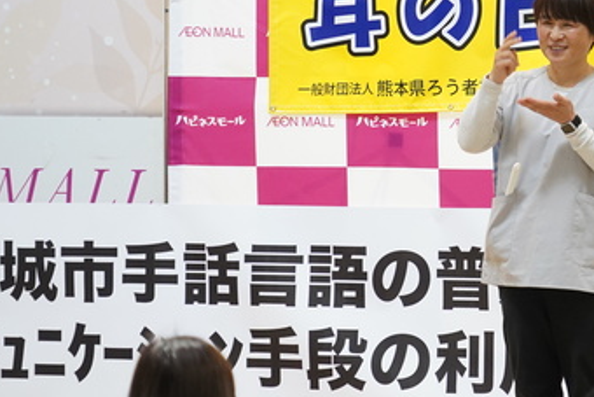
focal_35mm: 242
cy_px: 181
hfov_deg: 8.5
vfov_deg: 5.7
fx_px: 3994
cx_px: 564
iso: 3200
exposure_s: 1/160
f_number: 6.3
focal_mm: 103
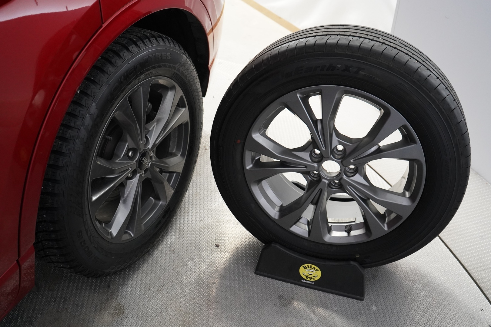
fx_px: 505
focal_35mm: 37
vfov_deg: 35.9
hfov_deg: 51.9
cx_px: 246
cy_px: 164
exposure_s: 1/80
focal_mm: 37
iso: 5000
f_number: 5
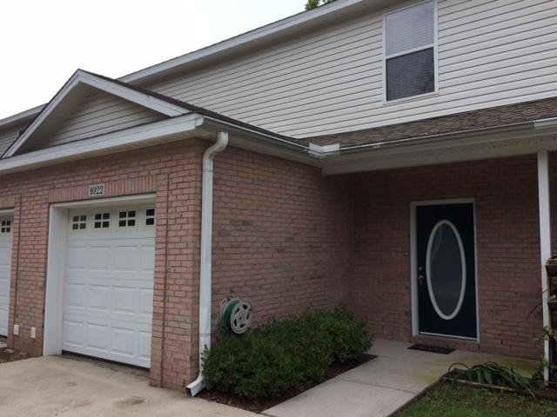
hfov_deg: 61.7
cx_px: 278
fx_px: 467
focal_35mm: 29
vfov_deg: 48.2
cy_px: 208
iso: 32
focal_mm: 4.15
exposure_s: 1/1642
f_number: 2.2
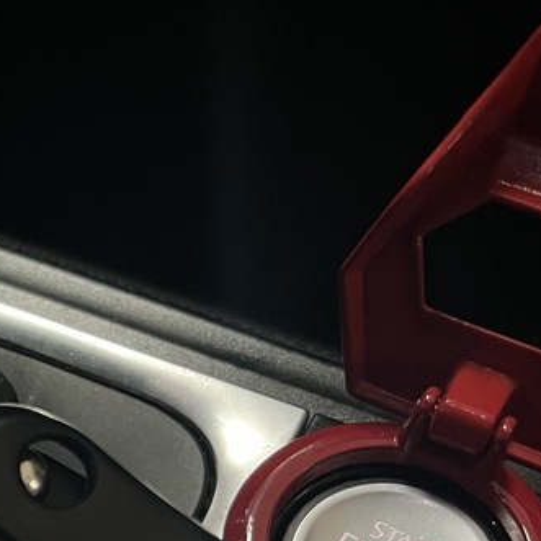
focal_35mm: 71
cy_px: 611
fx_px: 1255
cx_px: -127
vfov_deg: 22.8
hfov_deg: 22.2
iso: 400
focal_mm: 5.1
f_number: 1.6
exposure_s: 1/50
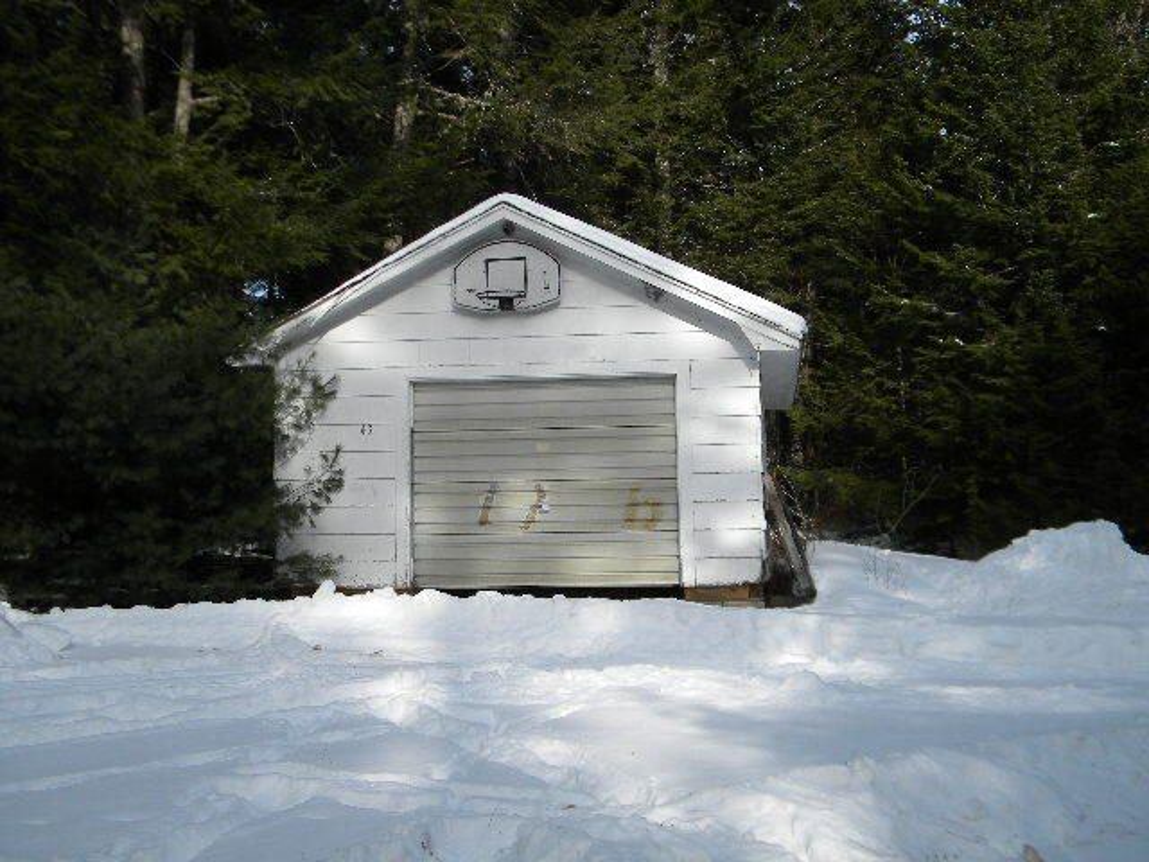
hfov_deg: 45.8
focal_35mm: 41
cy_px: 431
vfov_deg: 35.1
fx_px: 1361
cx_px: 574
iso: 80
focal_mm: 7.3
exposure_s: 1/608
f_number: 3.8
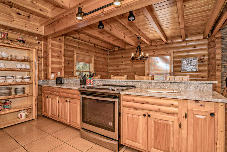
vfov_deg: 70.4
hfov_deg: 93.3
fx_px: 107
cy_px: 77
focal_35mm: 17
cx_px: 110
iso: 800
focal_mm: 16
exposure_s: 1/200
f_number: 7.1
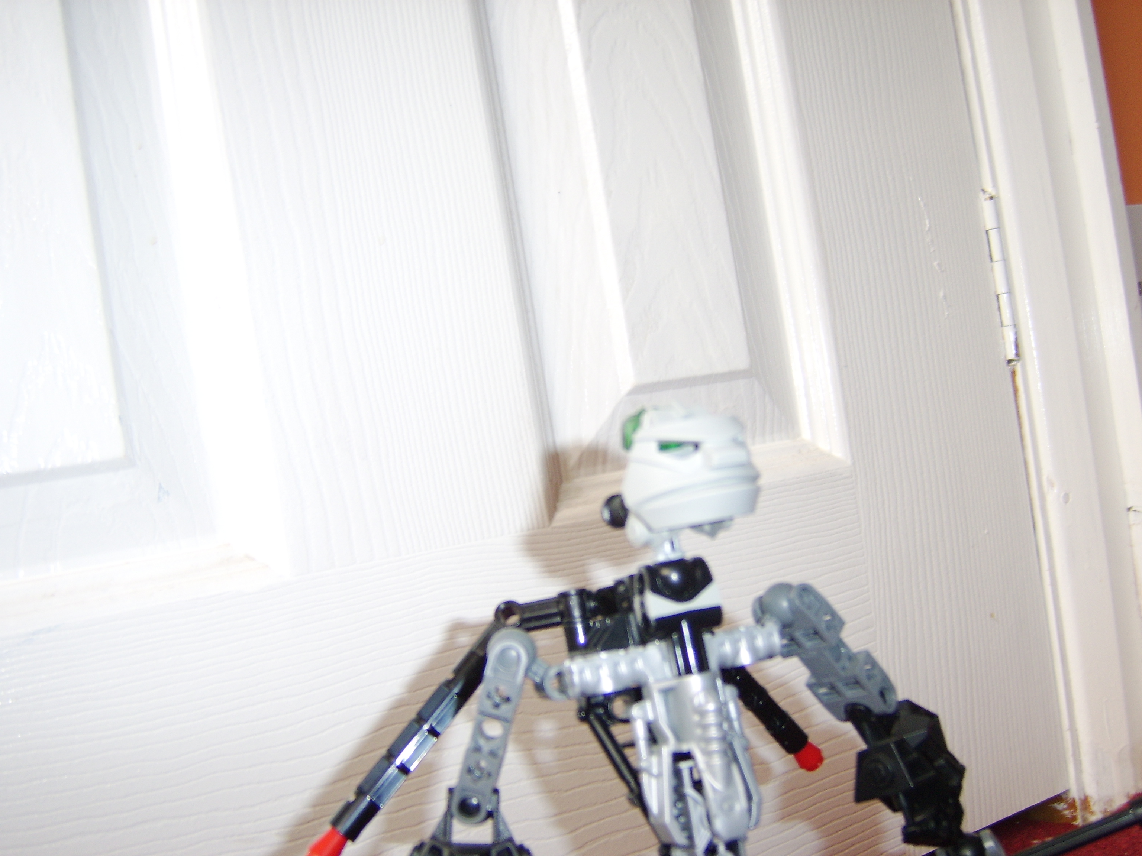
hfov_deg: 58.4
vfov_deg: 45.4
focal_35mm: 31
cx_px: 571
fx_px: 1023
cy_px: 428
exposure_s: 1/30
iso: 141
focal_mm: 8.13
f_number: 2.7
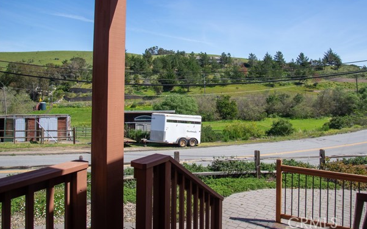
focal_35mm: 26
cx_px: 192
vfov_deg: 47.5
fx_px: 260
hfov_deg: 70.4
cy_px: 101
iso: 200
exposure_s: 1/3200
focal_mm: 24
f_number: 9
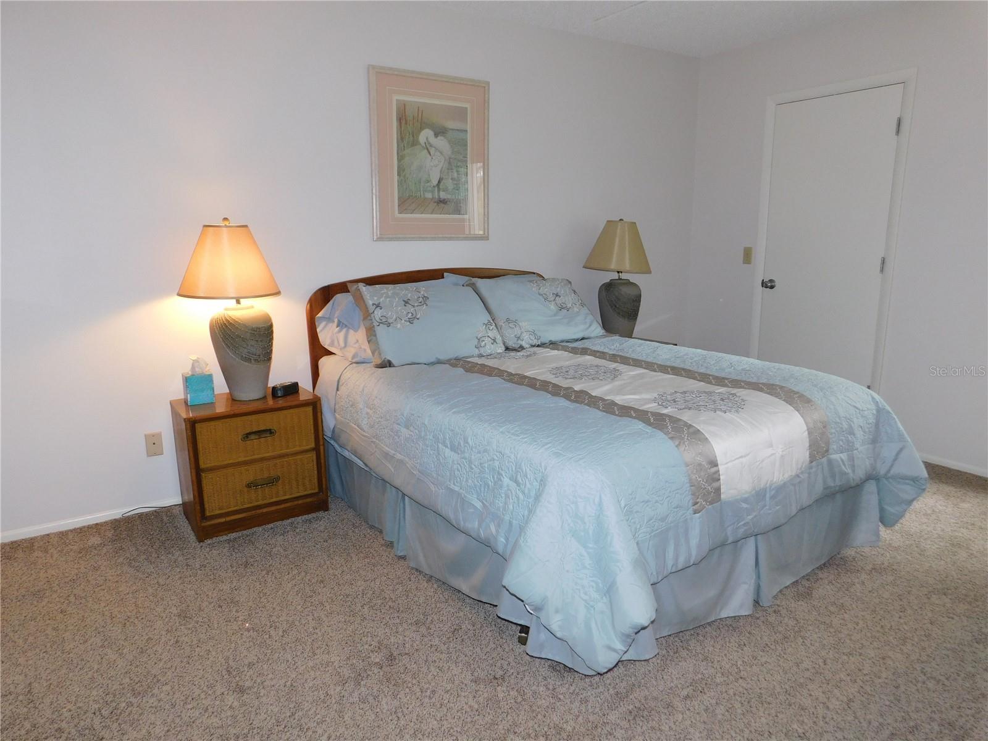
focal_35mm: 23
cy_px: 370
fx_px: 656
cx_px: 494
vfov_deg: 58.9
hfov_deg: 73.9
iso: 200
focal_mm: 4
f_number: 3
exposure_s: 1/30
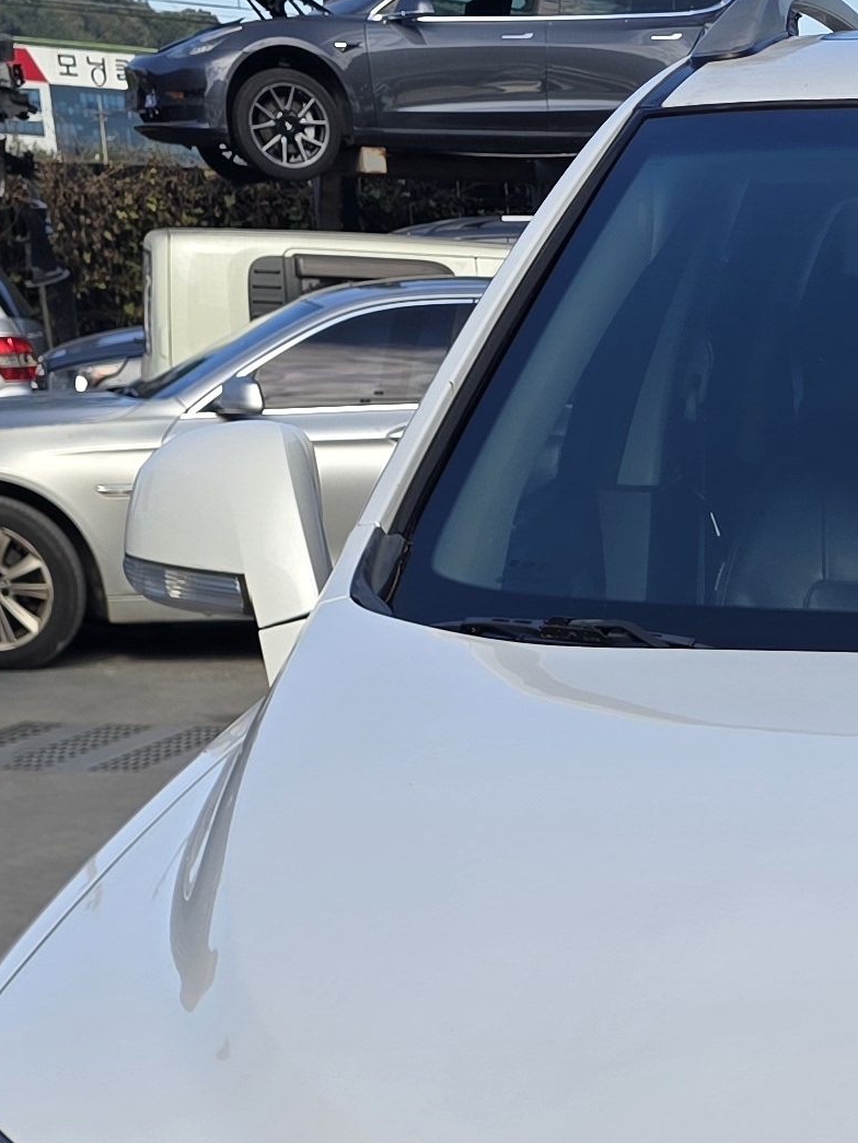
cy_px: 1435
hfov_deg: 15.6
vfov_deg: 20.5
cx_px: 1247
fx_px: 2908
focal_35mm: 88
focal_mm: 6.3
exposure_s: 1/418
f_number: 1.7
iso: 12
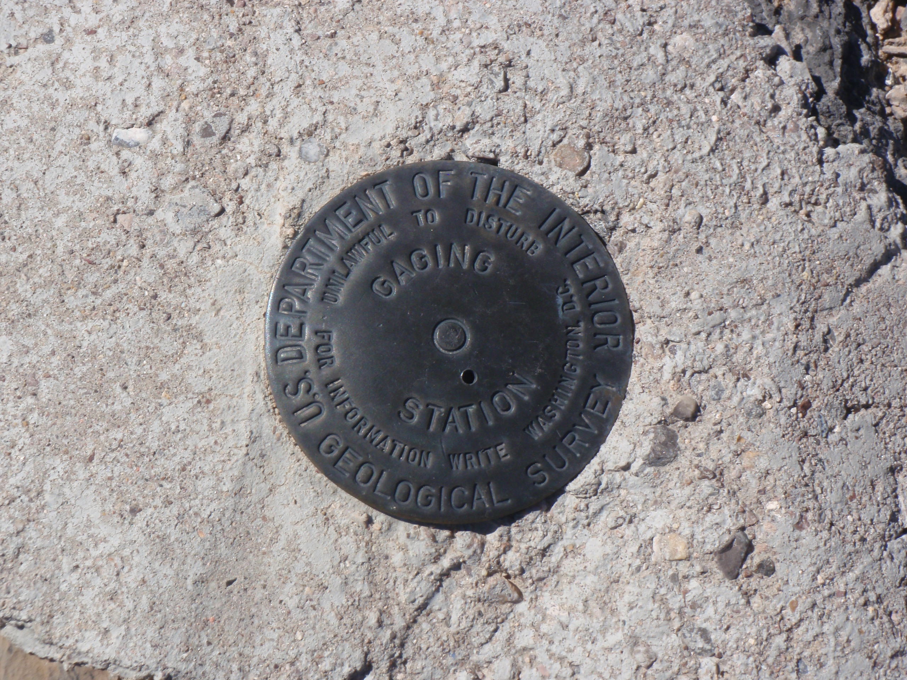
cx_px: 454
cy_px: 340
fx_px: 2673
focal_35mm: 102
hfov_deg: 19.3
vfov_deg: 14.5
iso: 64
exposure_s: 1/250
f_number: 7.1
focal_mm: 18.2
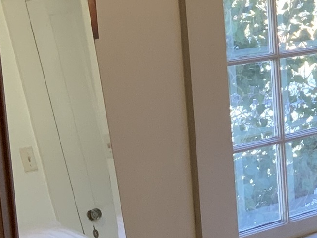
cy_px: 54
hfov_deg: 13.2
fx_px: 1245
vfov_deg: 10.9
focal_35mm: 136
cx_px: 551
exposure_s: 1/60
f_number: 1.8
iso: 64
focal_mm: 3
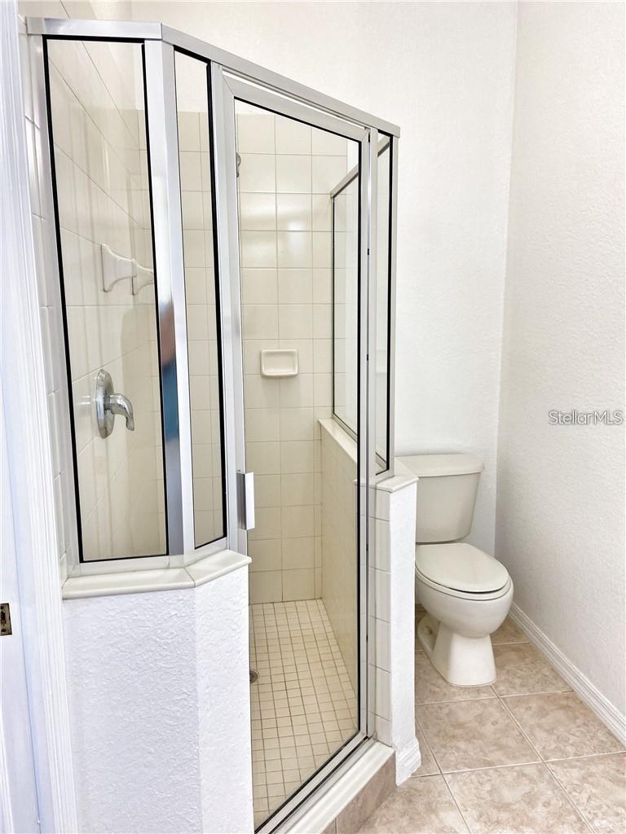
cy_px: 417
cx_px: 313
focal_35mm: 26
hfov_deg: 53.1
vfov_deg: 67.3
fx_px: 627
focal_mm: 4.25
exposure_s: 1/60
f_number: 1.8
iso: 80
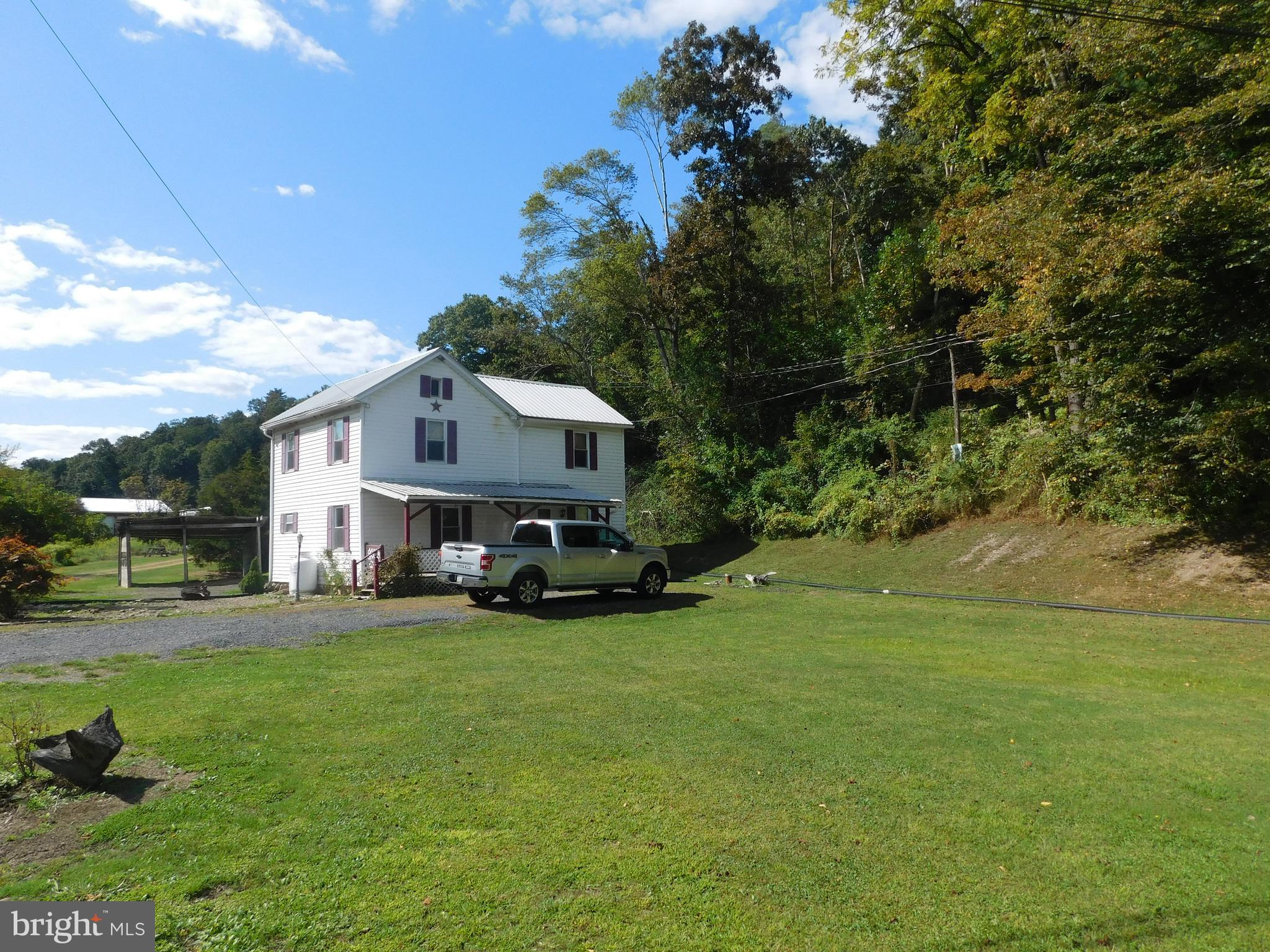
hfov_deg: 73.9
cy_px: 476
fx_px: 844
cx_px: 635
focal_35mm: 23
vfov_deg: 58.9
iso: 125
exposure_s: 1/500
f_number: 6
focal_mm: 4
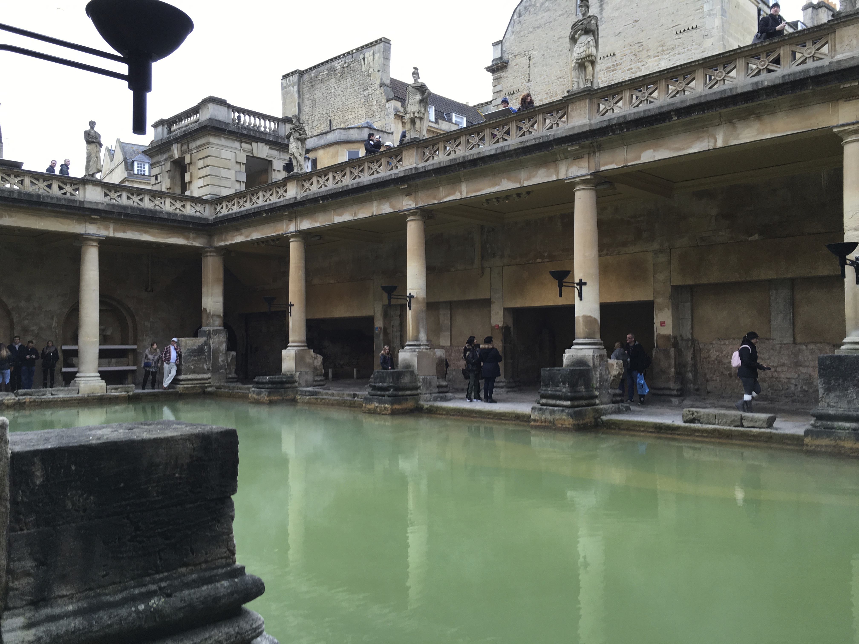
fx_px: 720
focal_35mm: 29
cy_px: 322
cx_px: 430
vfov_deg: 48.2
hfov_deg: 61.7
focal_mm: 4.15
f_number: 2.2
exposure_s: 1/100
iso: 32
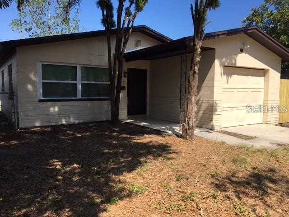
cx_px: 144
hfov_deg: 61.7
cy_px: 108
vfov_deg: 48.2
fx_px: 242
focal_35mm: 29
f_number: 2.2
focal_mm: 4.15
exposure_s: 1/1304
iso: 25
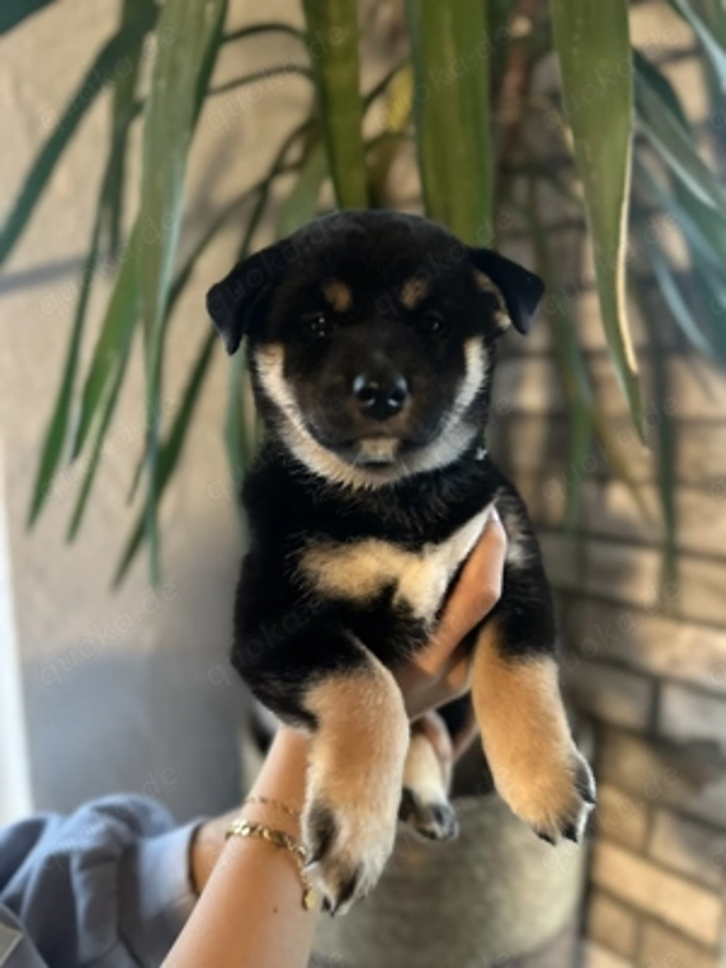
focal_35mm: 24
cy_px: 484
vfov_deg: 71.6
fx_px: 671
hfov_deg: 56.8
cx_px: 363
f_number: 1.78
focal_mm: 6.86
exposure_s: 1/35
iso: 1000
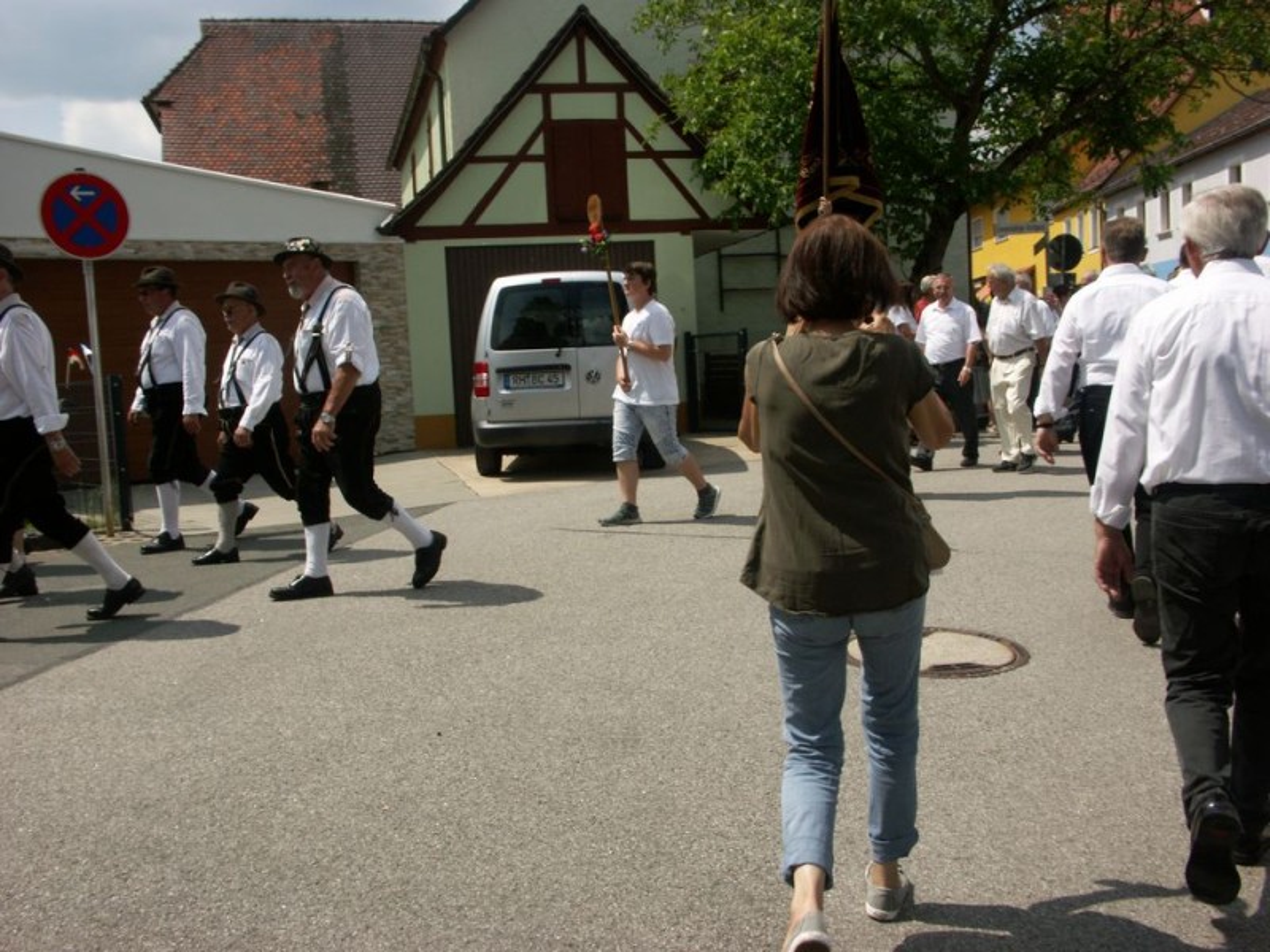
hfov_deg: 54.0
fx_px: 1247
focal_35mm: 34
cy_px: 476
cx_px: 635
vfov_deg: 41.8
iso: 64
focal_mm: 8.7
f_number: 8
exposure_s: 1/320
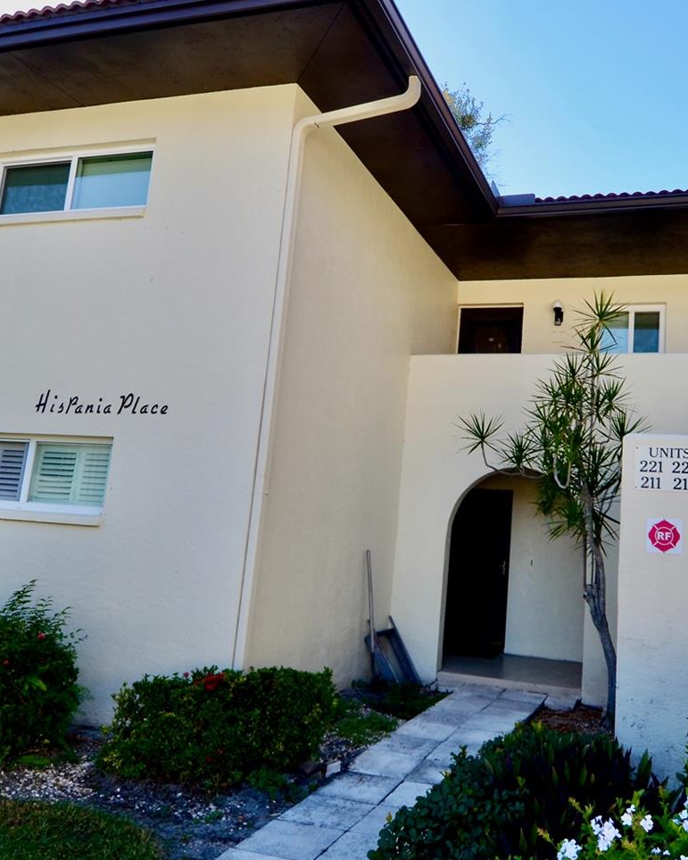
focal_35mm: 28
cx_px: 449
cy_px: 431
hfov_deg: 50.8
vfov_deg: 62.2
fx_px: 712
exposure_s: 1/250
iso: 200
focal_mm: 12
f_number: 8
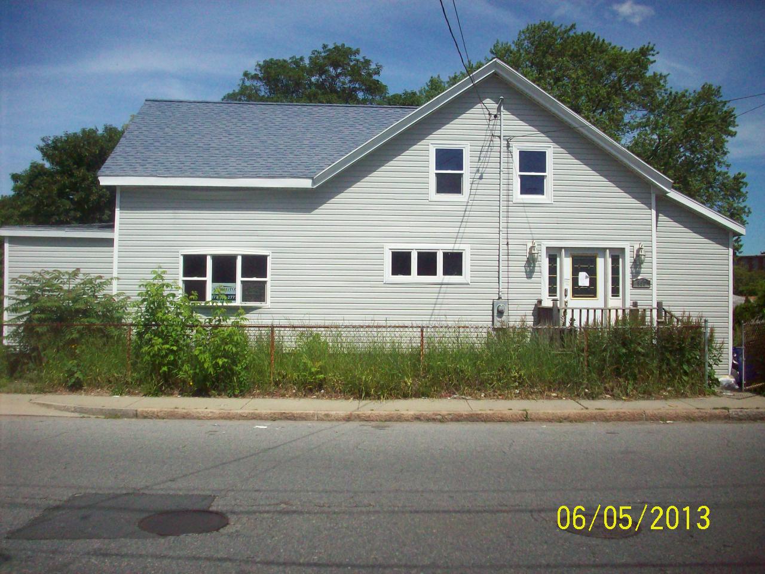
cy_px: 287
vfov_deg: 38.7
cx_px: 382
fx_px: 818
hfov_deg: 50.1
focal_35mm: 37
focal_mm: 6.2
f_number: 5.6
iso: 200
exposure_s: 1/1401
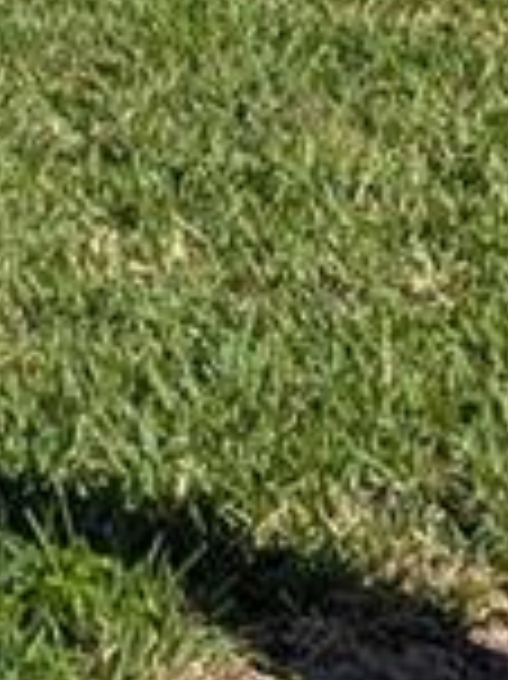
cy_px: -324
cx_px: -1310
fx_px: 3743
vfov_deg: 10.1
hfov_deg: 6.6
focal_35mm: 191
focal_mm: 6.81
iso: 45
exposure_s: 1/2762
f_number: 1.85
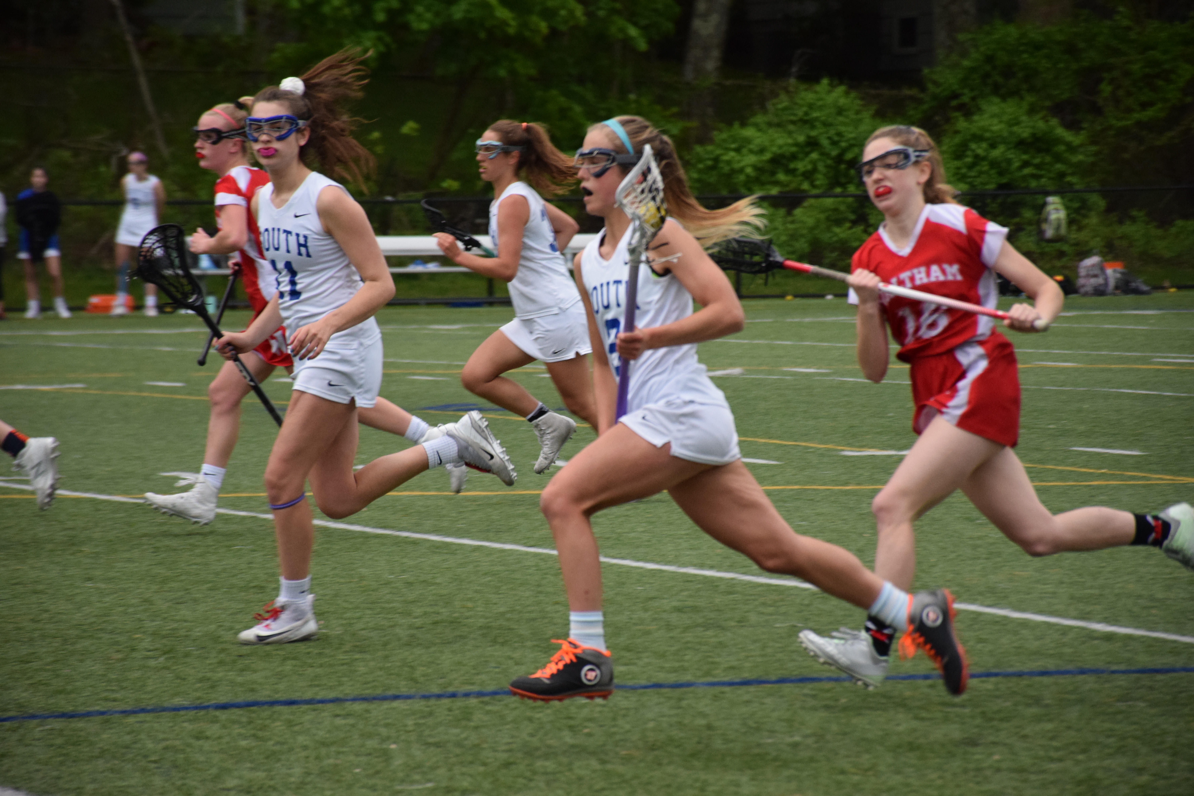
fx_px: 6964
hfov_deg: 9.8
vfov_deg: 6.5
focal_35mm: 210
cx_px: 597
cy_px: 398
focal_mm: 140
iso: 1800
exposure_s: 1/500
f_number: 5.6
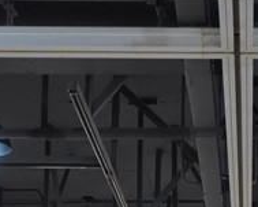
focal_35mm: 159
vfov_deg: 9.3
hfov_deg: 12.0
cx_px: 233
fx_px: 1213
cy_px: 358
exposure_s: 1/160
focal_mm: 40
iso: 8000
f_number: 4.5
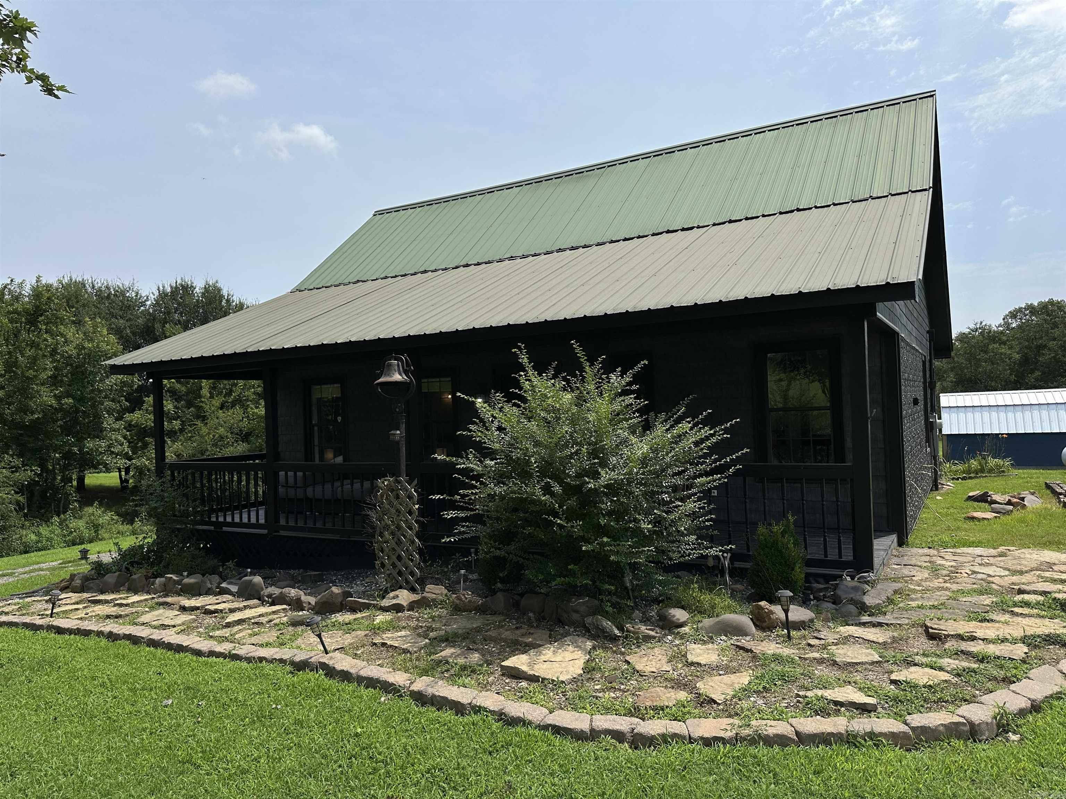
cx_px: 533
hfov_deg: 71.6
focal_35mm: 24
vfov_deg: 56.8
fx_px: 739
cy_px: 400
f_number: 1.78
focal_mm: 6.86
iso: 80
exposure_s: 1/10753
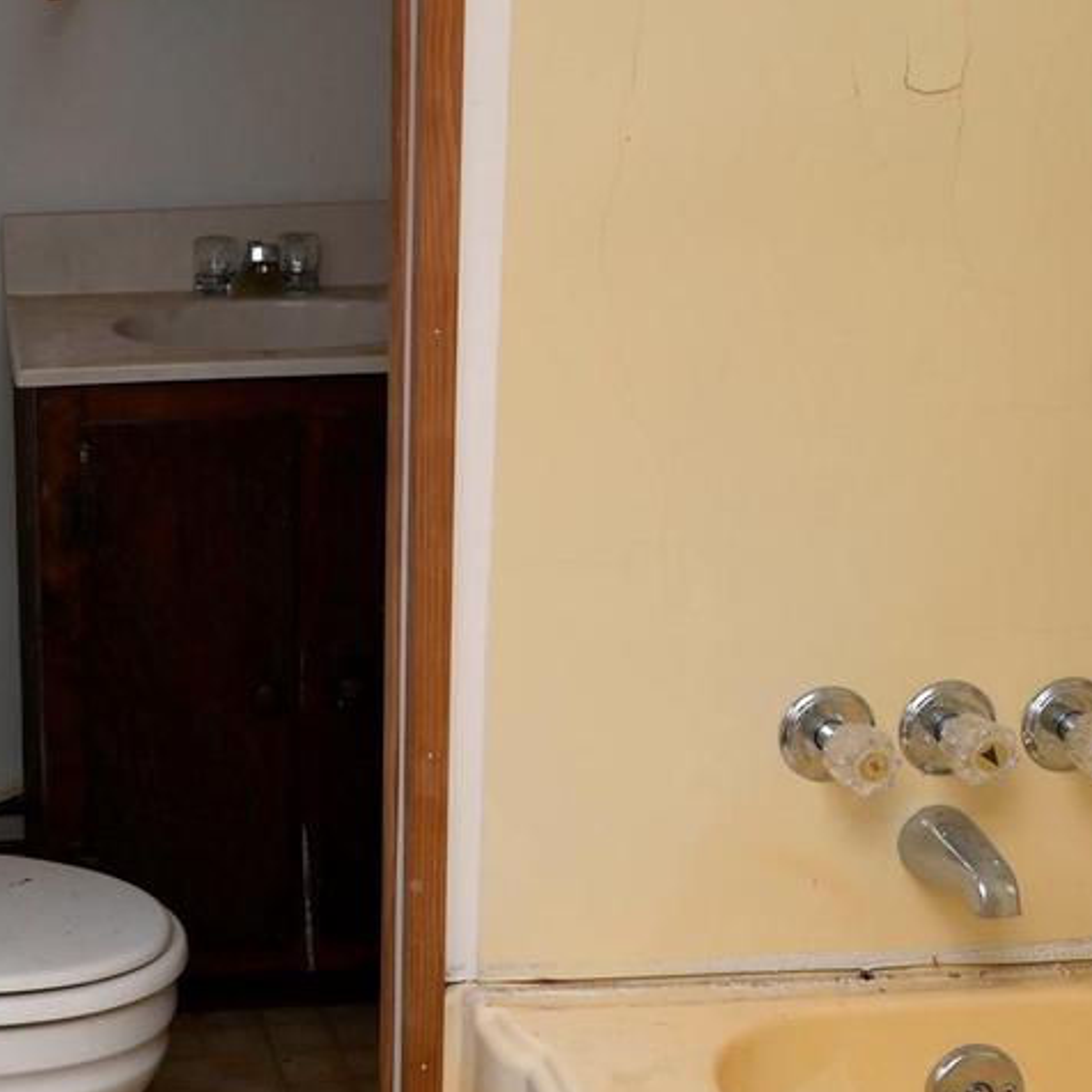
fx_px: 2570
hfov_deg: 23.0
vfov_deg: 23.9
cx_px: -11
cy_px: 748
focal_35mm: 72
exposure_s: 1/200
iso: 200
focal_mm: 28
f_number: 5.6
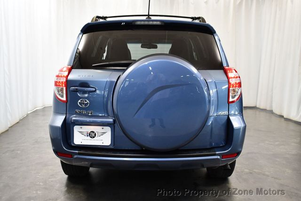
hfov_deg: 53.1
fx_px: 301
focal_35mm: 36
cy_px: 100
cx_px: 150
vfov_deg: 36.9
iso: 1100
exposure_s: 1/125
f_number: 3.5
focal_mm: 18
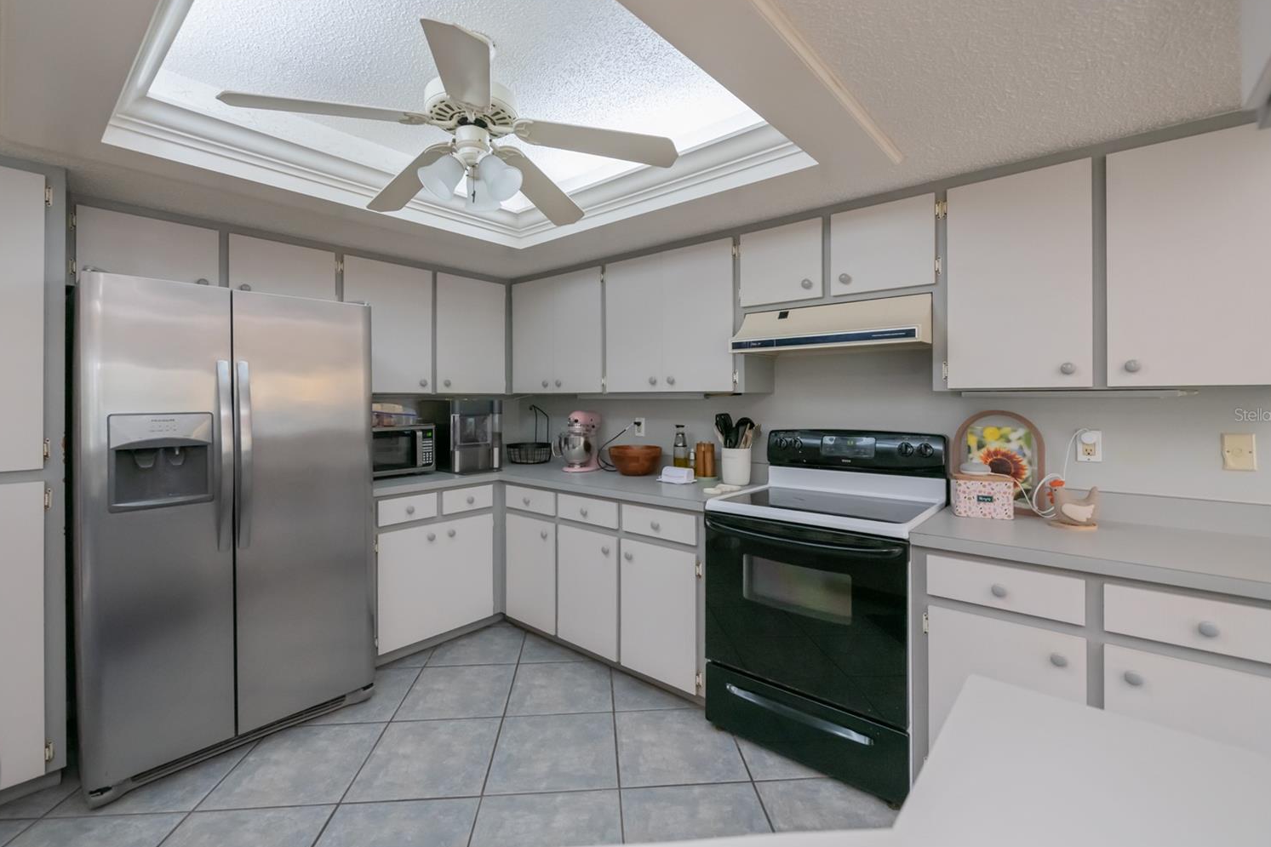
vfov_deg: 77.3
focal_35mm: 15
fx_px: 529
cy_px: 415
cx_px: 629
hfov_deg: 100.4
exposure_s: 1/320
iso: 1600
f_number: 4
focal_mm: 14
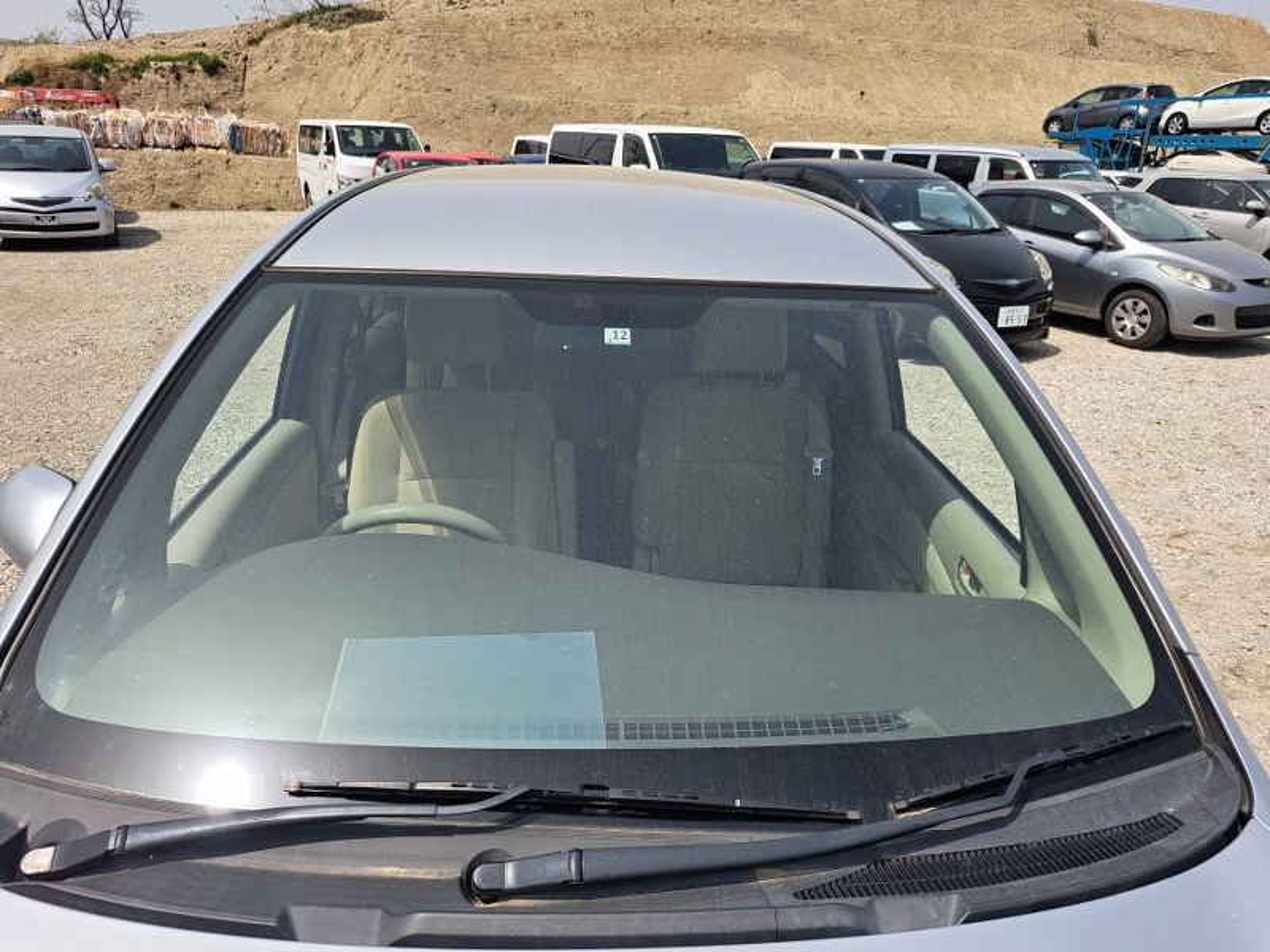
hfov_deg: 71.6
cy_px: 476
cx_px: 635
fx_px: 881
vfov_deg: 56.8
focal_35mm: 24
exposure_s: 1/1160
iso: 50
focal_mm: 5.23
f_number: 1.8
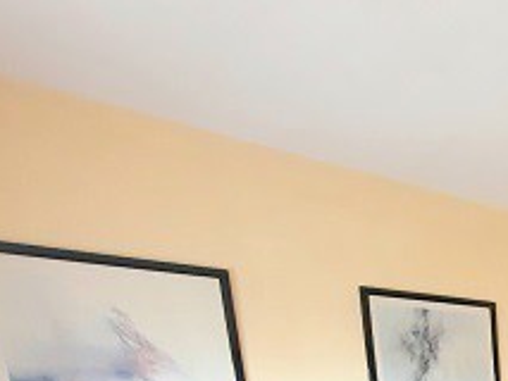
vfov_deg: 28.3
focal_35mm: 39
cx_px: 630
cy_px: 529
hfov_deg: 35.7
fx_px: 573
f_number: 2.2
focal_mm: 1.74
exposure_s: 1/25
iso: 200
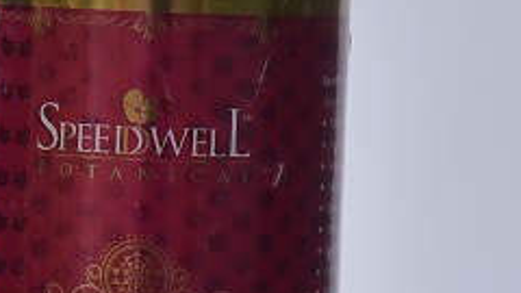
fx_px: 2915
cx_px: 143
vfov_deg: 5.7
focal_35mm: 211
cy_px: 458
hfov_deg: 10.2
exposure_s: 1/160
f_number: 4.5
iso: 1250
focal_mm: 92
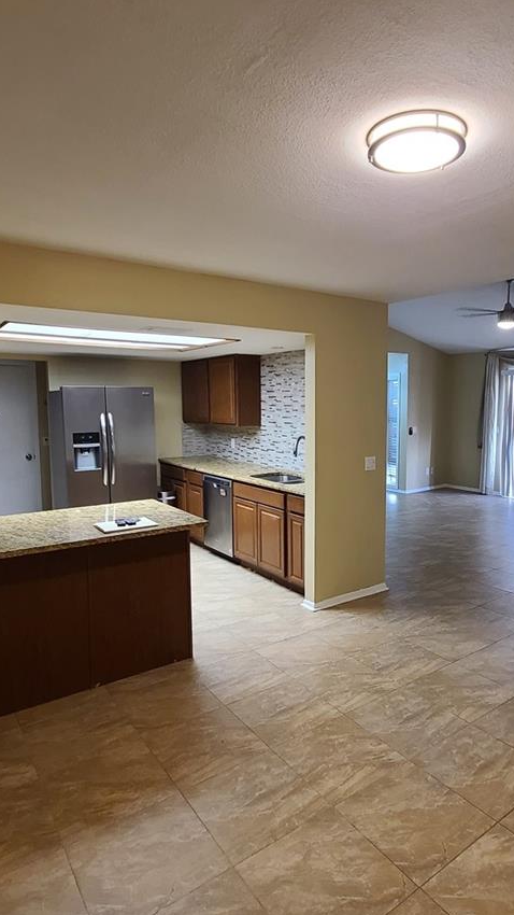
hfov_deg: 55.5
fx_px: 485
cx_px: 305
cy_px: 454
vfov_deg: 86.6
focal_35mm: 20
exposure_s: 1/40
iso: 320
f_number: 2.2
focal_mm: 2.2
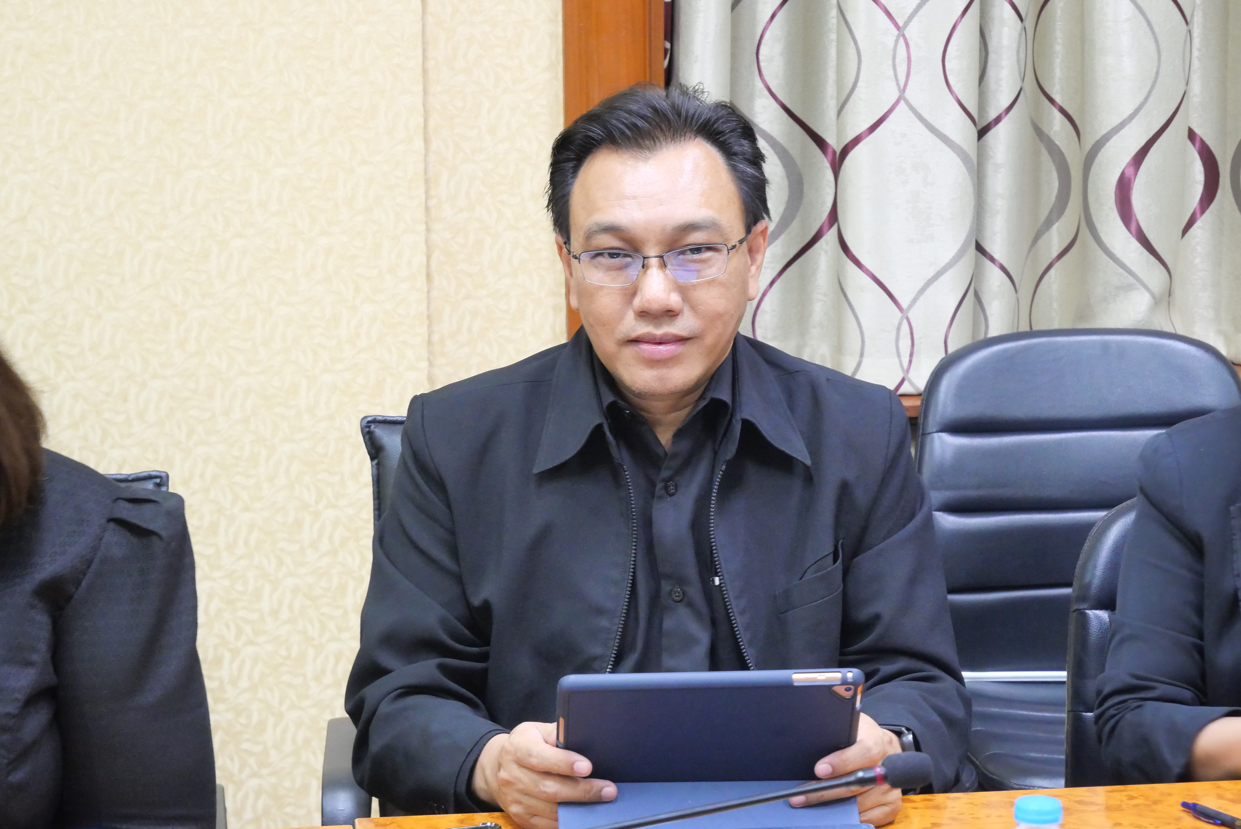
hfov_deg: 22.4
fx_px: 3139
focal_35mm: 91
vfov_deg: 15.0
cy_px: 414
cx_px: 620
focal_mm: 44
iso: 3200
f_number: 5.6
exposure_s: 1/10
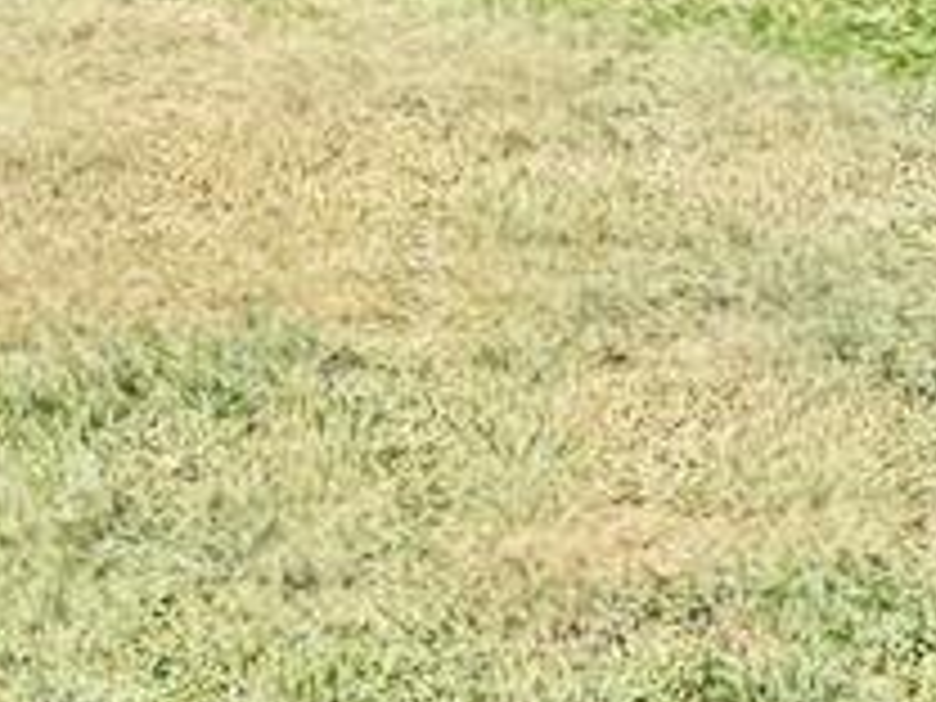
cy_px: -954
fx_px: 4002
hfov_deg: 12.2
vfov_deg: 9.1
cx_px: -760
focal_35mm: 148
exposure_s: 1/1046
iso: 100
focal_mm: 6.76
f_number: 1.78
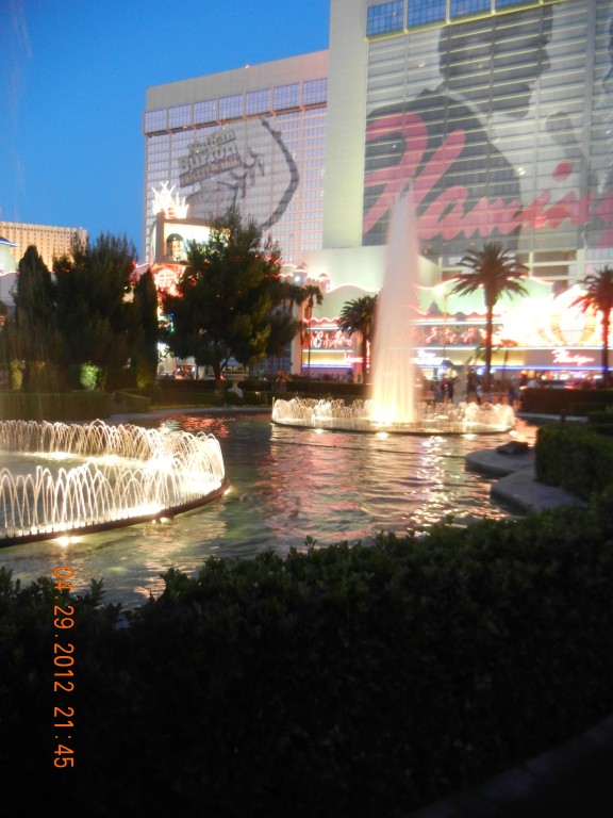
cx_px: 306
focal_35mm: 30
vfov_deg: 60.0
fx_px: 708
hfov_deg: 46.8
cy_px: 409
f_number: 3.5
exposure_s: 1/3.2
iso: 200
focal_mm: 5.4
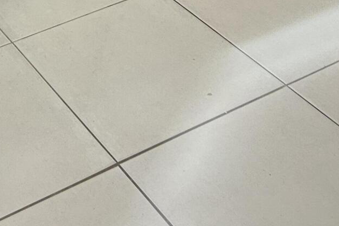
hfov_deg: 22.4
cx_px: -26
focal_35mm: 86
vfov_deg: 13.1
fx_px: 810
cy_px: -266
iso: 125
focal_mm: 5.7
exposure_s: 1/60
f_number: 1.5
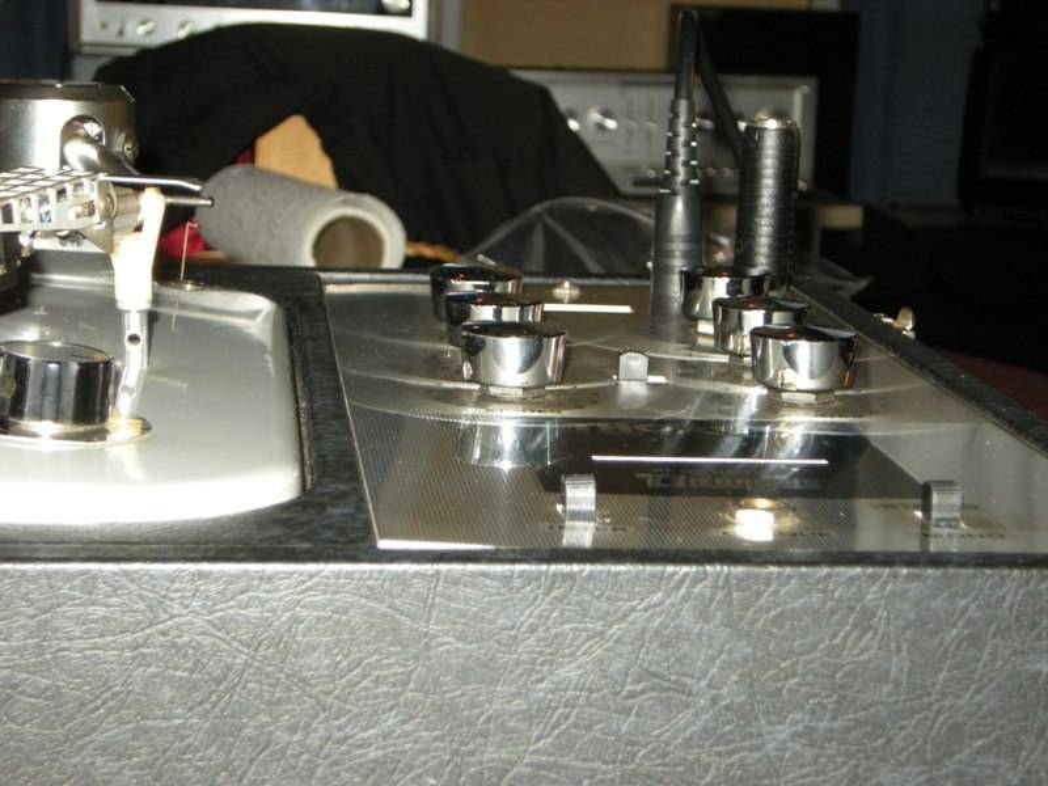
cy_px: 393
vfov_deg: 17.0
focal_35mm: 87
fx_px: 2634
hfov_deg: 22.5
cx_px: 524
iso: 168
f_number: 5.1
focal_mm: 14.6
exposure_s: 1/120
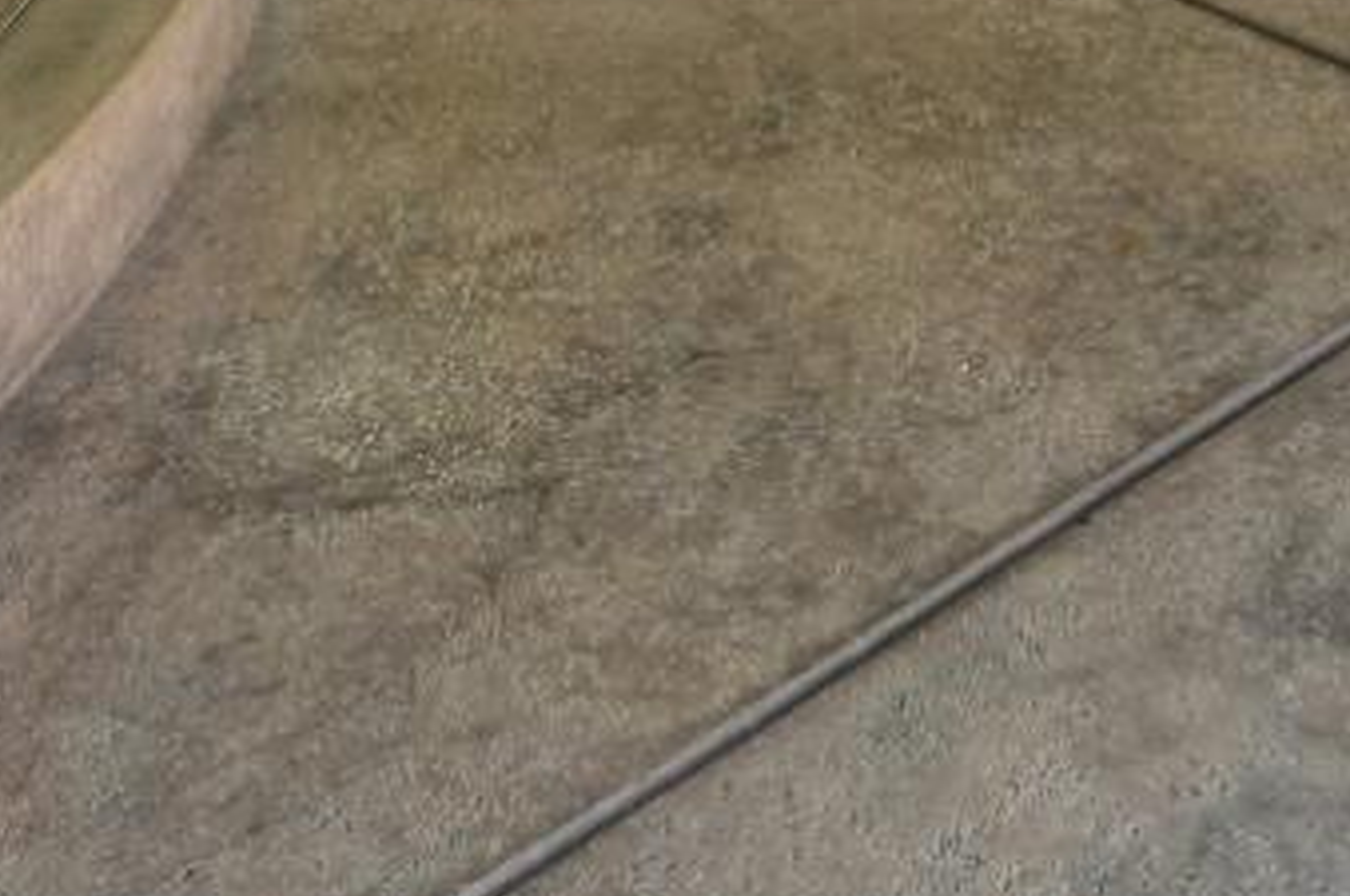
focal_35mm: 62
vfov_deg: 15.5
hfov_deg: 32.0
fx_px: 2322
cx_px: 976
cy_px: -1071
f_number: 8
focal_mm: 14
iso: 500
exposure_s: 1/200
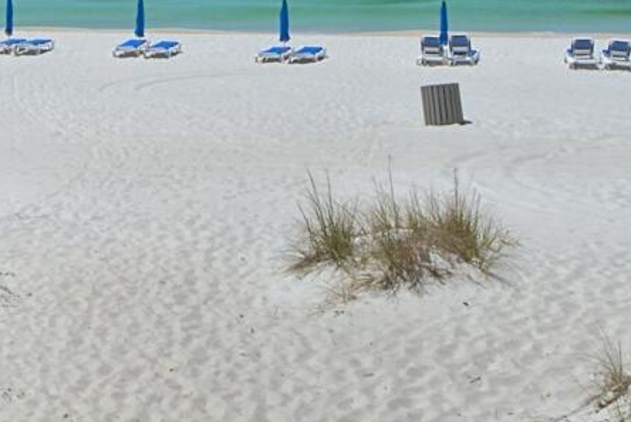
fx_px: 1421
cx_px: 82
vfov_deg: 16.4
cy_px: -36
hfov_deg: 24.4
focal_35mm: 81
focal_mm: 12
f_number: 16
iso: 200
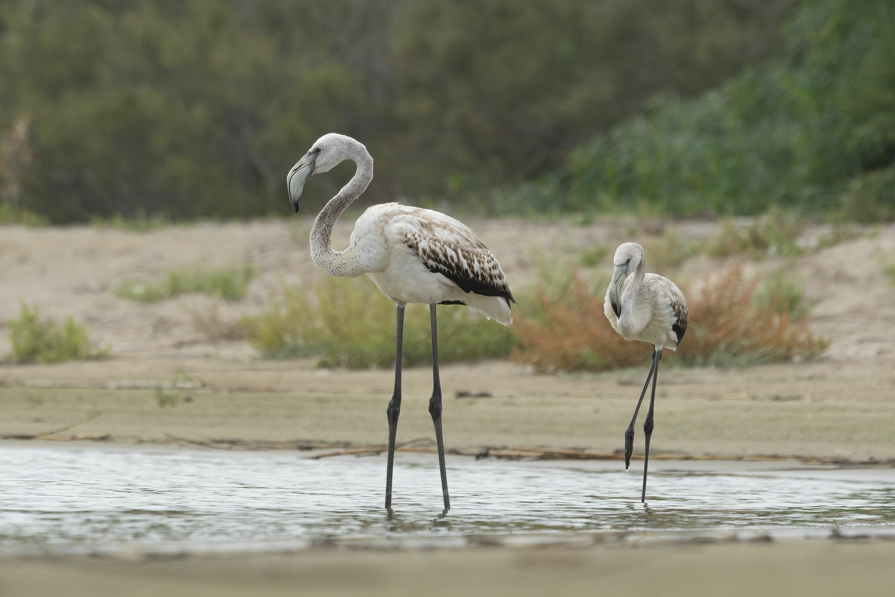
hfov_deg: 4.6
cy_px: 298
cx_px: 448
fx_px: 11187
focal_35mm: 450
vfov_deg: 3.1
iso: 180
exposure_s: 1/350
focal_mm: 300
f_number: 8
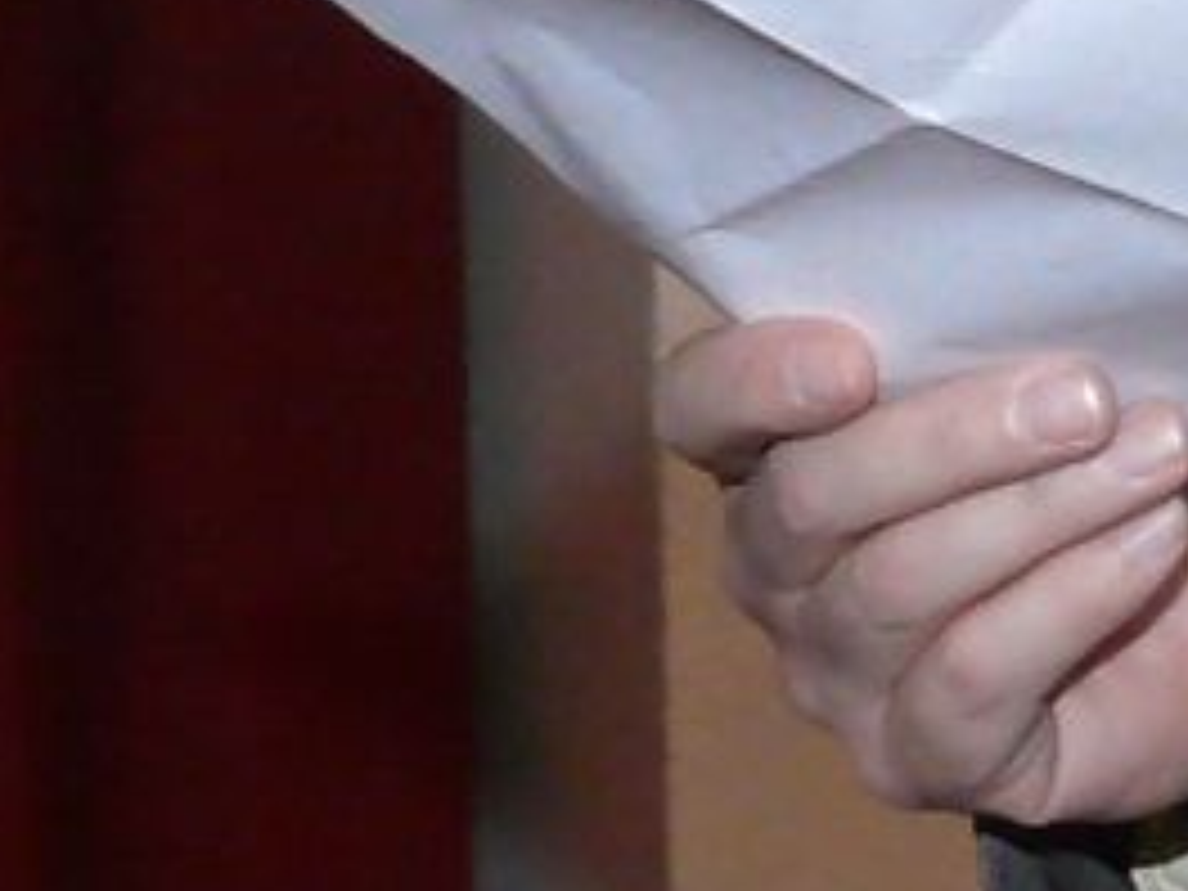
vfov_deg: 5.4
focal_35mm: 272
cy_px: -680
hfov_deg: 6.8
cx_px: 3064
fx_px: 9335
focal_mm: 7.4
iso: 200
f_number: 2.8
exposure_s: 1/50
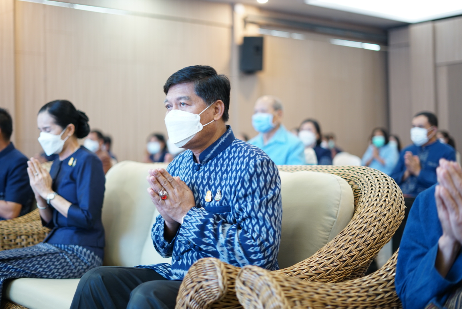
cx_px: 231
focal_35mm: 50
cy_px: 154
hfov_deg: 39.6
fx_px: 642
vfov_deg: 27.0
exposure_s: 1/20
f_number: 1.8
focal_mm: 50
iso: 400
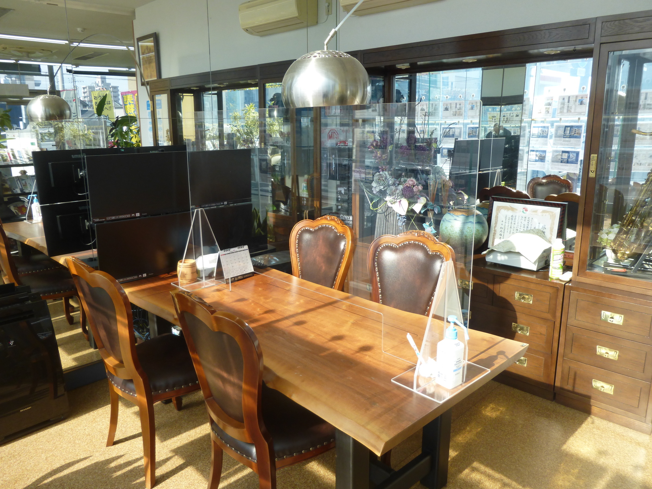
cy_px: 244
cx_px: 326
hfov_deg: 67.3
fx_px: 490
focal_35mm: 26
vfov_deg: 53.1
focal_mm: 4.5
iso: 100
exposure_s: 1/320
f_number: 3.1
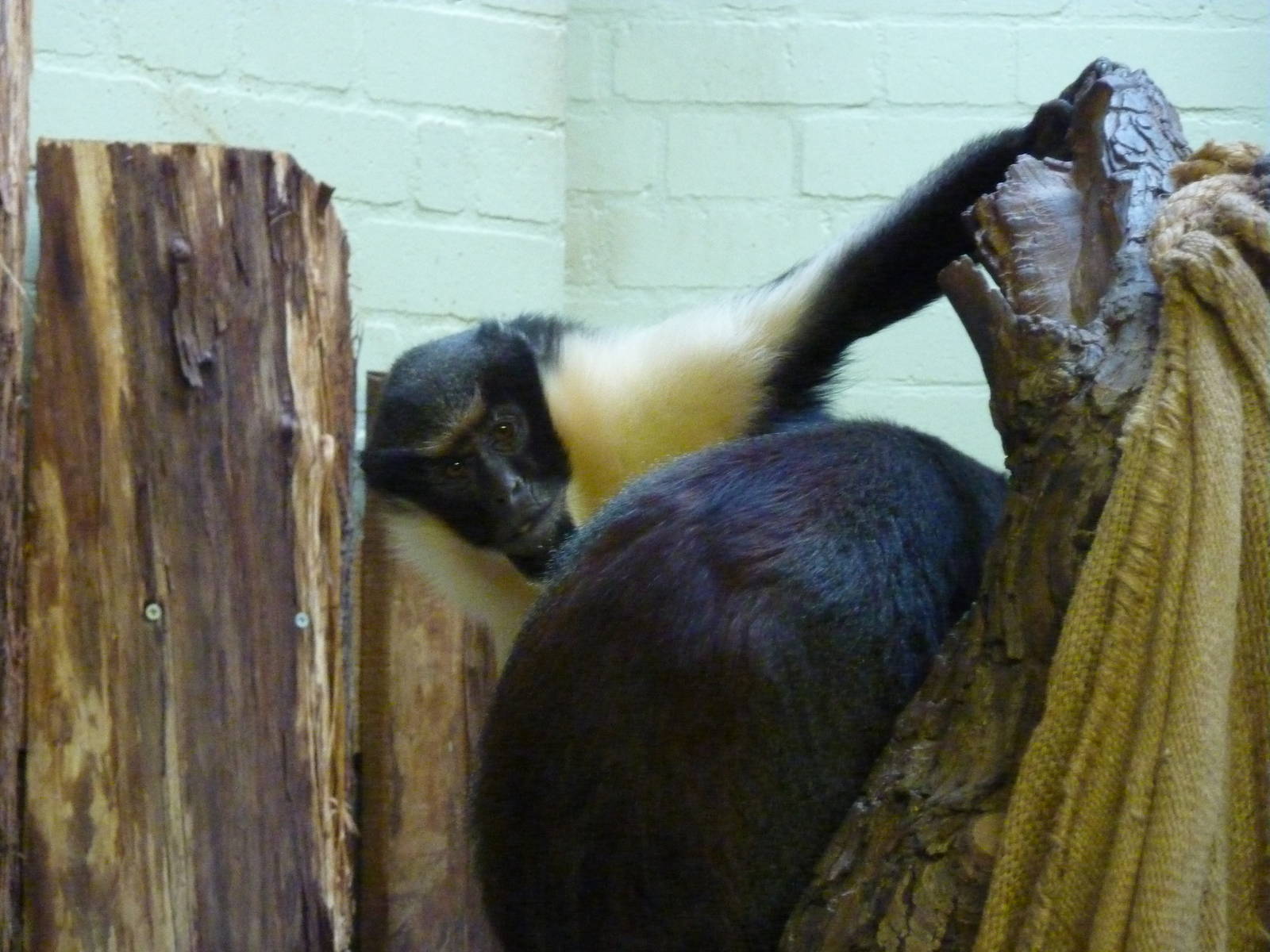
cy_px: 476
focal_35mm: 147
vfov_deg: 10.1
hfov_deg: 13.4
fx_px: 5393
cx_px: 635
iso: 1000
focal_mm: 24.1
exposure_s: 1/15
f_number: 4.5
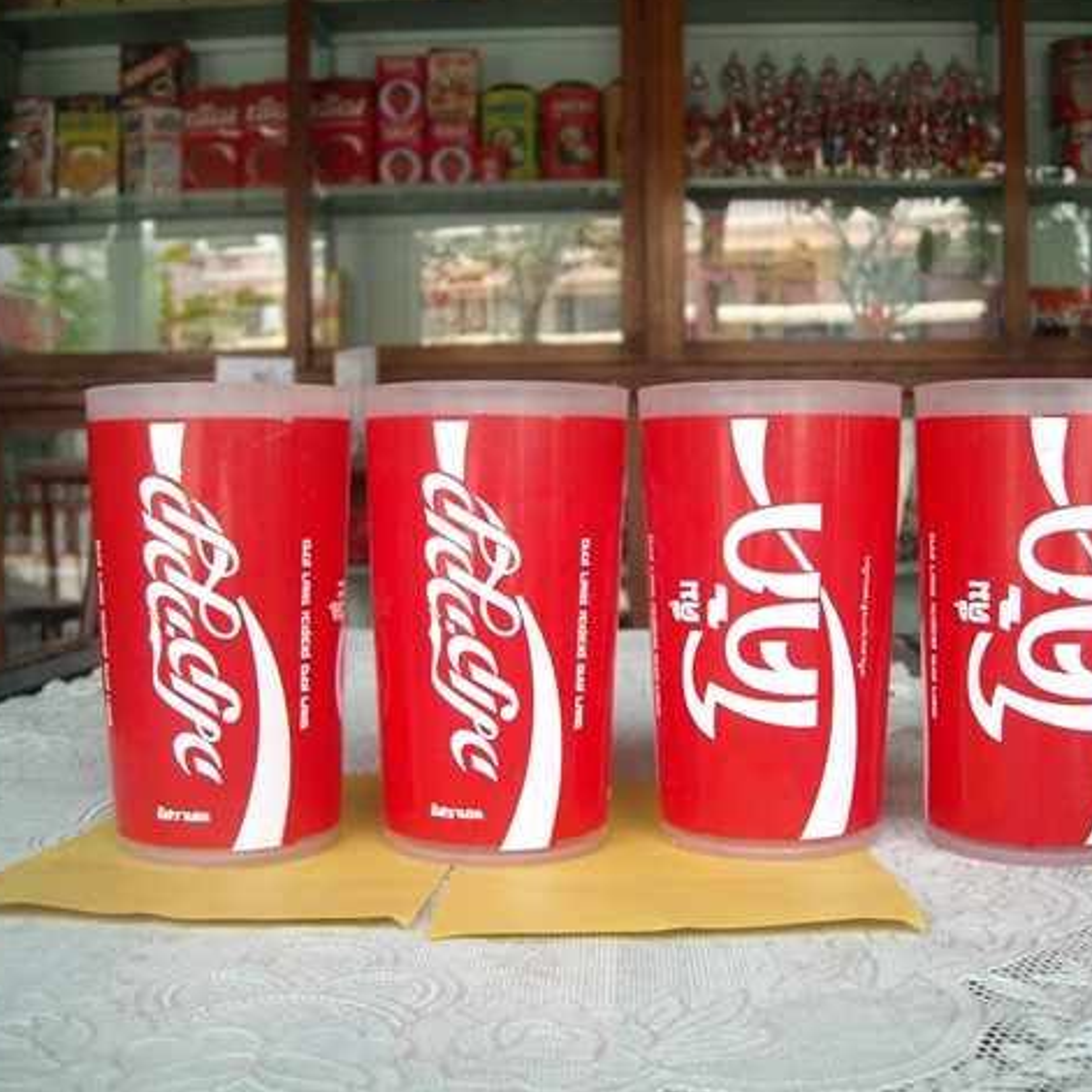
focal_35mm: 42
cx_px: 598
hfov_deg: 40.0
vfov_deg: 40.0
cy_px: 540
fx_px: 1499
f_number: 2.8
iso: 64
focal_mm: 5.7
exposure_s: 1/71
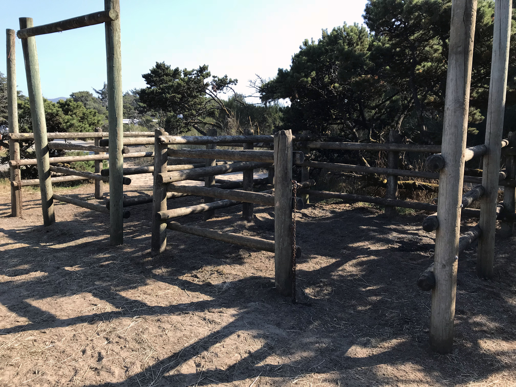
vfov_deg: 49.7
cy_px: 194
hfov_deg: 63.4
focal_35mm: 28
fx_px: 417
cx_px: 258
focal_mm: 3.99
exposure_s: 1/720
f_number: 1.8
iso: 20
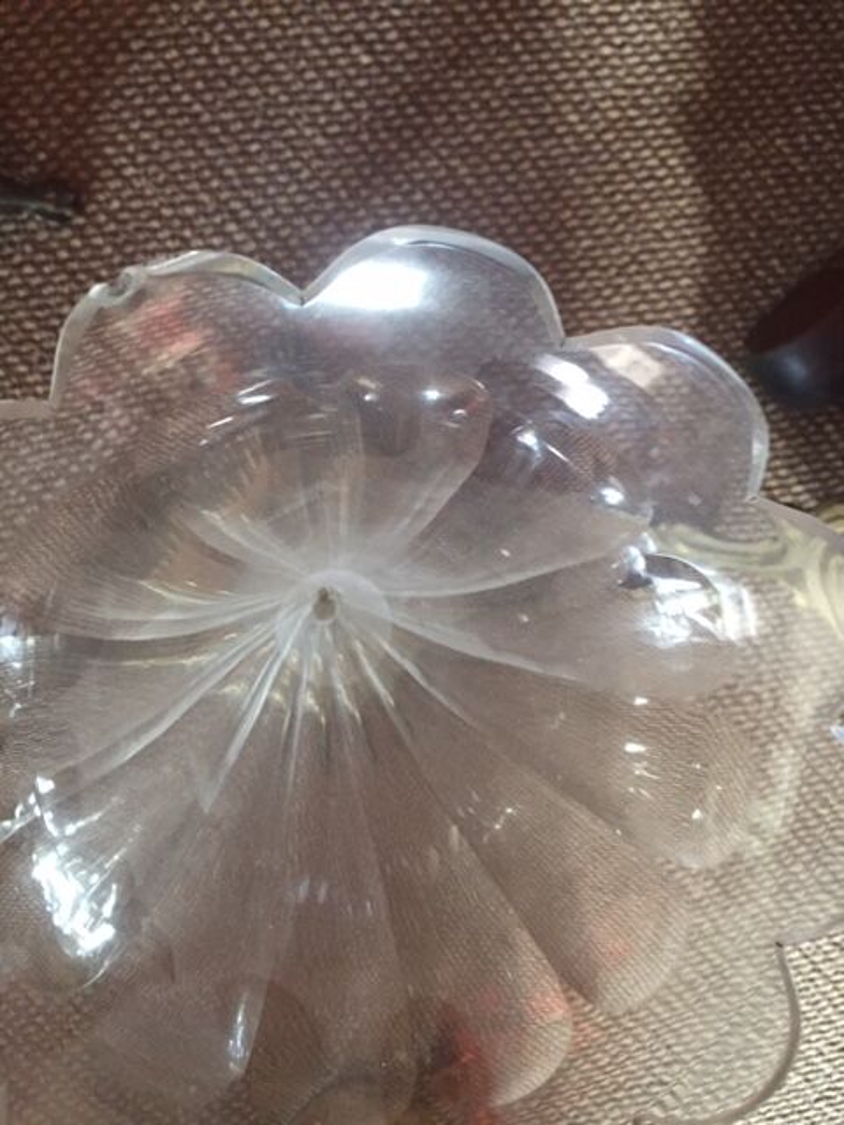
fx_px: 943
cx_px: 422
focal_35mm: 29
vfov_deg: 61.7
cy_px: 562
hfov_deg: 48.2
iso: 200
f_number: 2.2
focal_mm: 4.15
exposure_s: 1/33
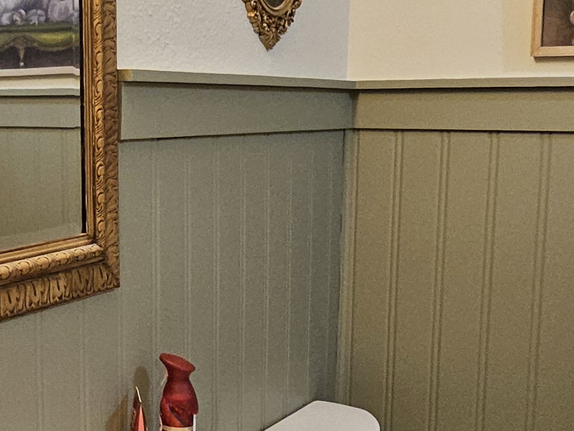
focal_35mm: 55
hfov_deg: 33.7
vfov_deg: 26.6
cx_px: 103
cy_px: 236
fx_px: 912
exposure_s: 1/60
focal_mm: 1.74
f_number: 2.2
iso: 250
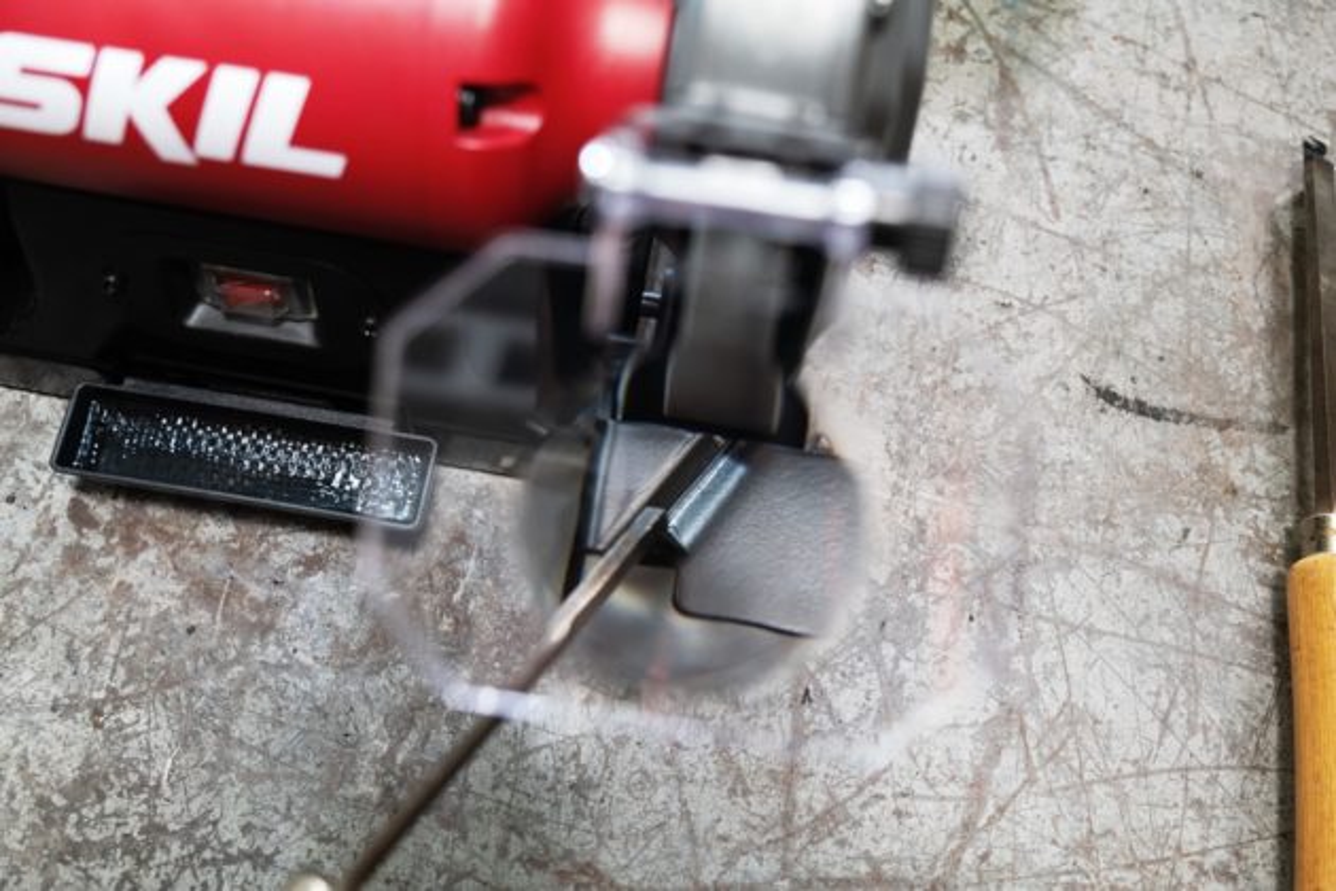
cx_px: 668
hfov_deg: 47.4
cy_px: 446
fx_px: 1521
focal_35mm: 41
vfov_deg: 32.6
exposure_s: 1/80
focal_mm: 41
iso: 1600
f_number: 4
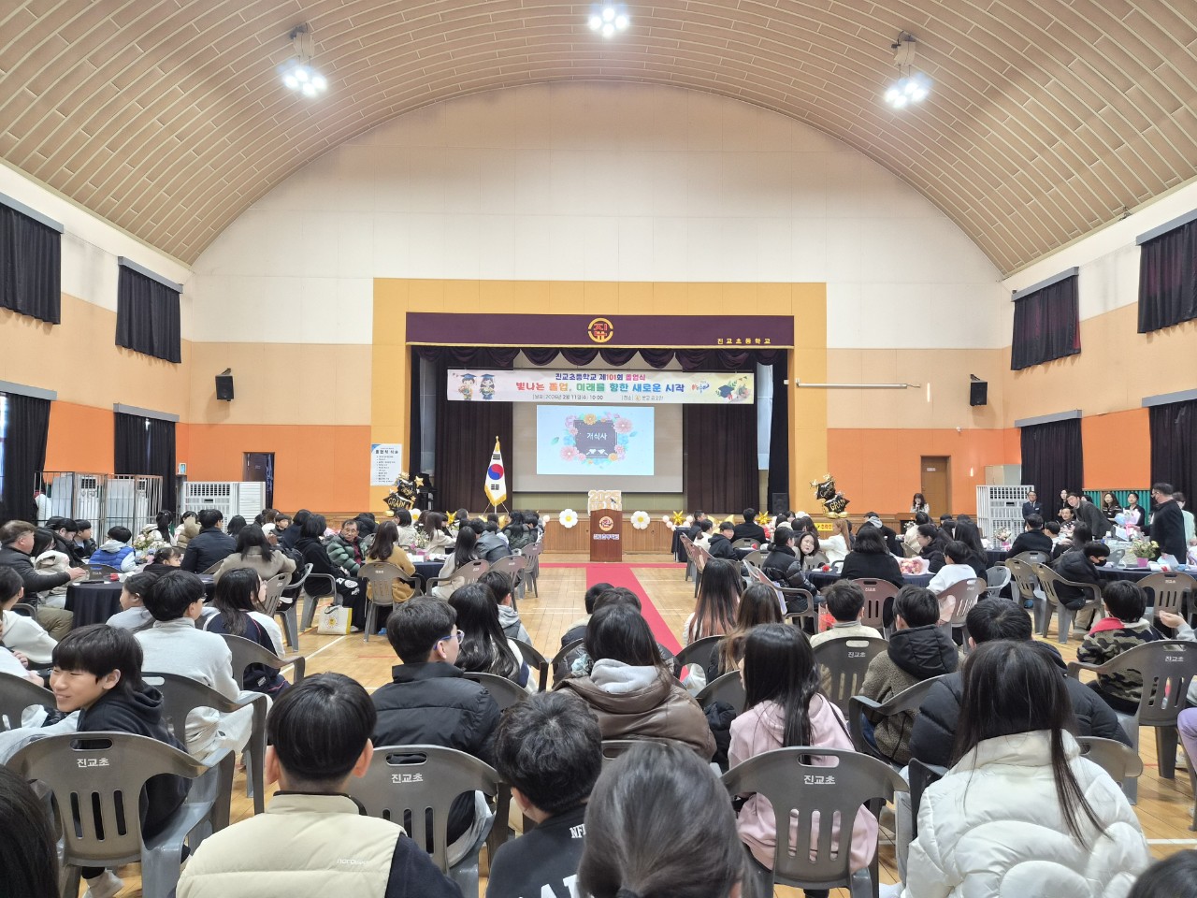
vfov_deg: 58.9
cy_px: 449
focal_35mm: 23
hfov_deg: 73.9
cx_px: 598
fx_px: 795
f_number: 1.8
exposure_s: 1/120
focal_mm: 5.4
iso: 400
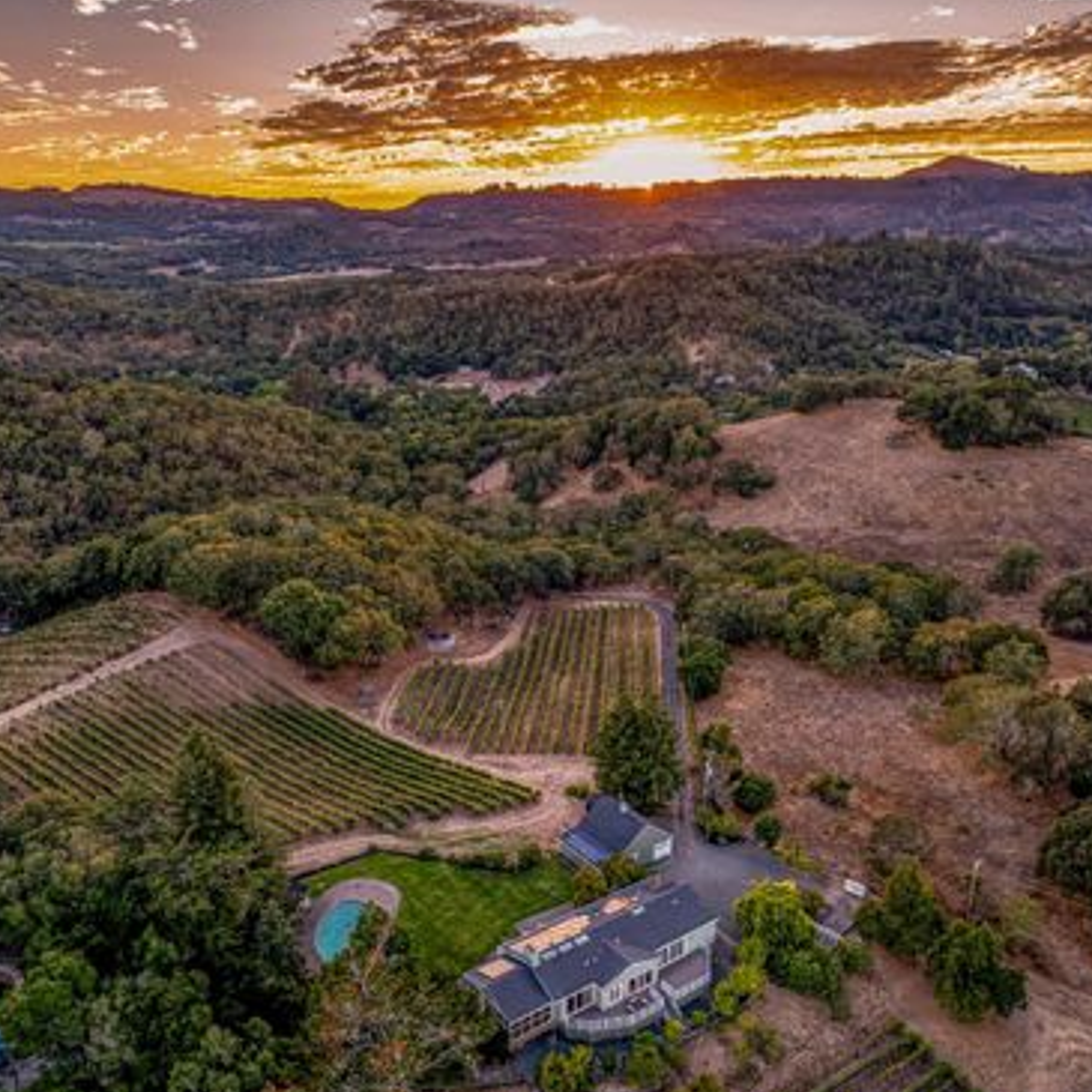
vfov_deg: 55.6
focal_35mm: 29
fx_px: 1035
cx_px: 580
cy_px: 547
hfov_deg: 55.6
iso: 100
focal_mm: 12.29
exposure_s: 1/160
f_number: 2.8
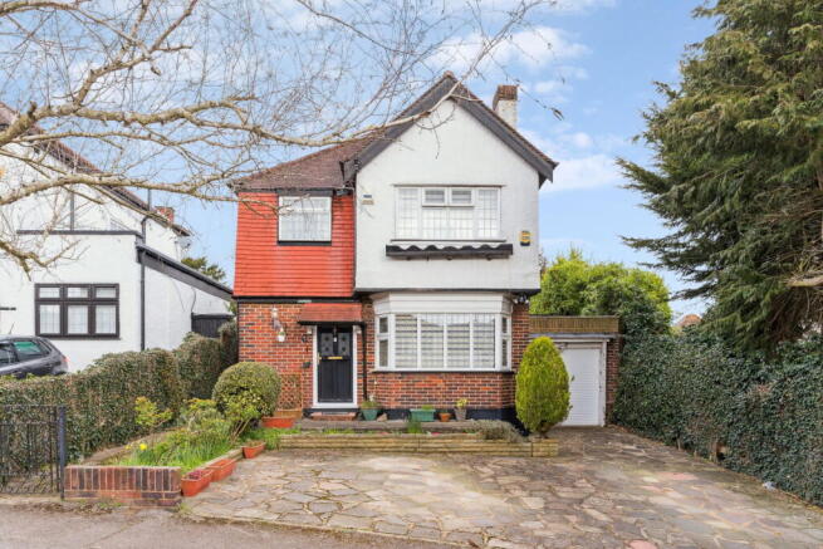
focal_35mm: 22
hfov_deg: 78.6
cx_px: 412
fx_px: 503
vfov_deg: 57.3
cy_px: 274
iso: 800
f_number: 6.3
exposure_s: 1/500
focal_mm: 22
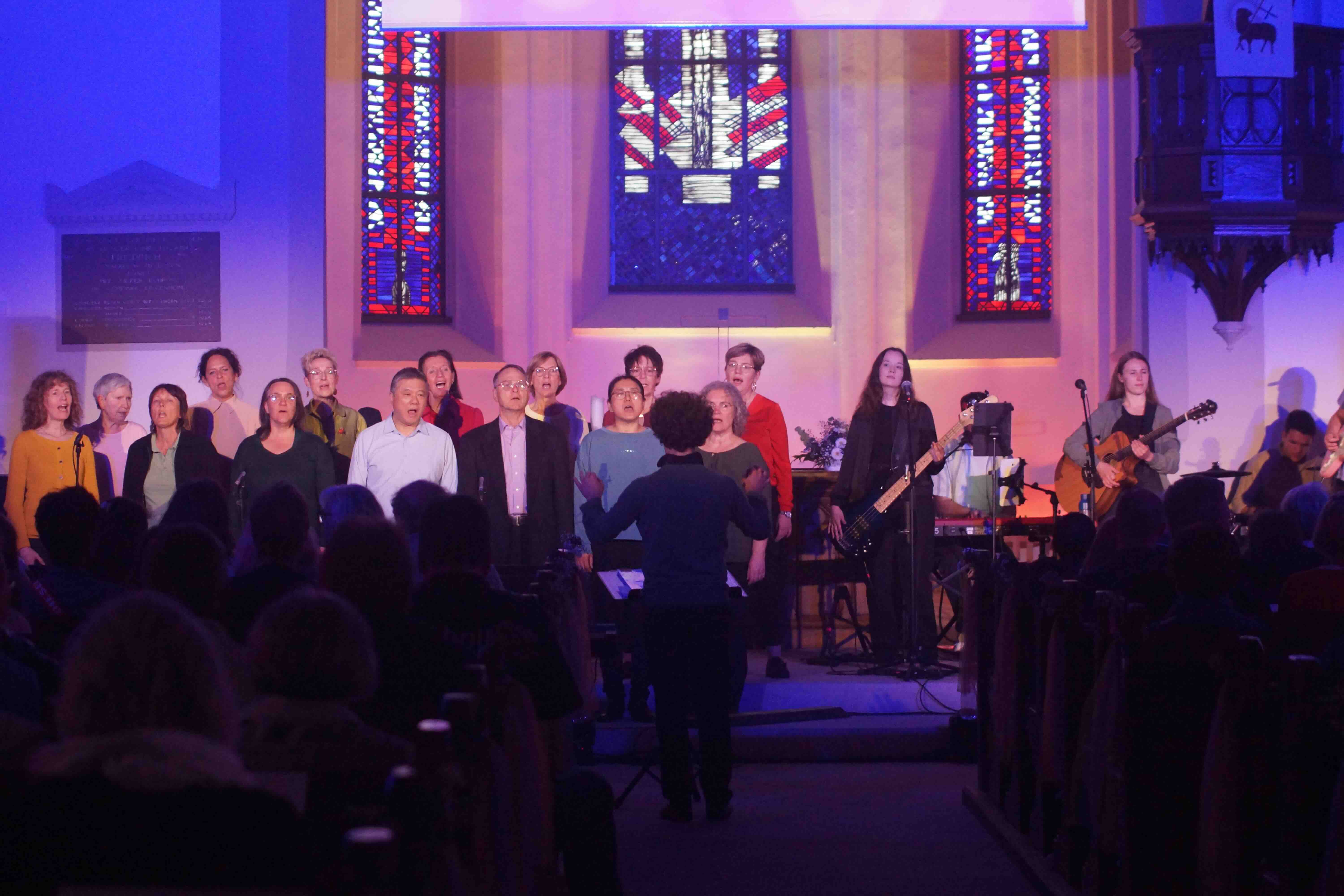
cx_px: 672
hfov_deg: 19.5
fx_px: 3920
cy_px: 448
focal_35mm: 105
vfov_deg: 13.0
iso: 1600
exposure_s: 1/50
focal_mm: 70
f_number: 4
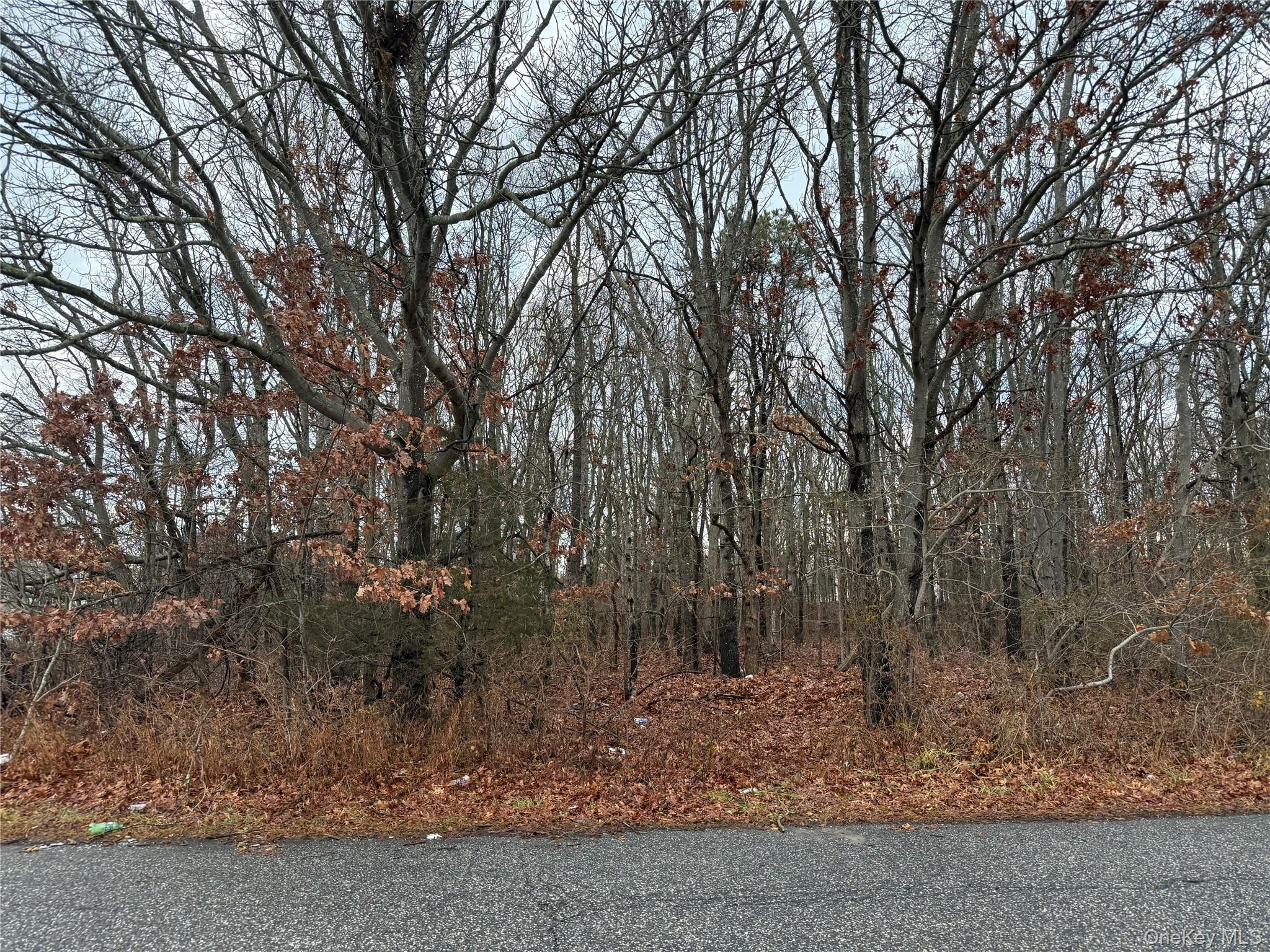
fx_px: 881
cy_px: 476
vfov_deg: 56.8
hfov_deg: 71.6
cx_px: 635
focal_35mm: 24
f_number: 1.78
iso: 160
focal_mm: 6.76
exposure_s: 1/121
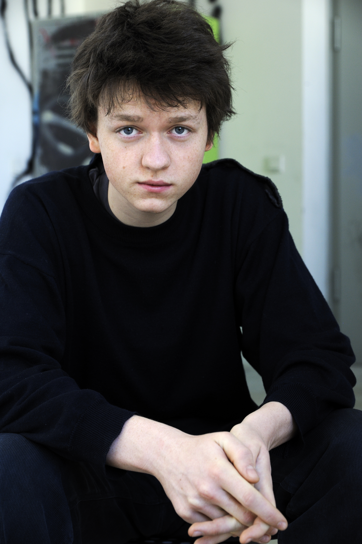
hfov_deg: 20.6
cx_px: 181
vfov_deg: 30.5
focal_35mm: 66
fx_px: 997
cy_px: 272
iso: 800
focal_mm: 66
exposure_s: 1/125
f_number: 5.6
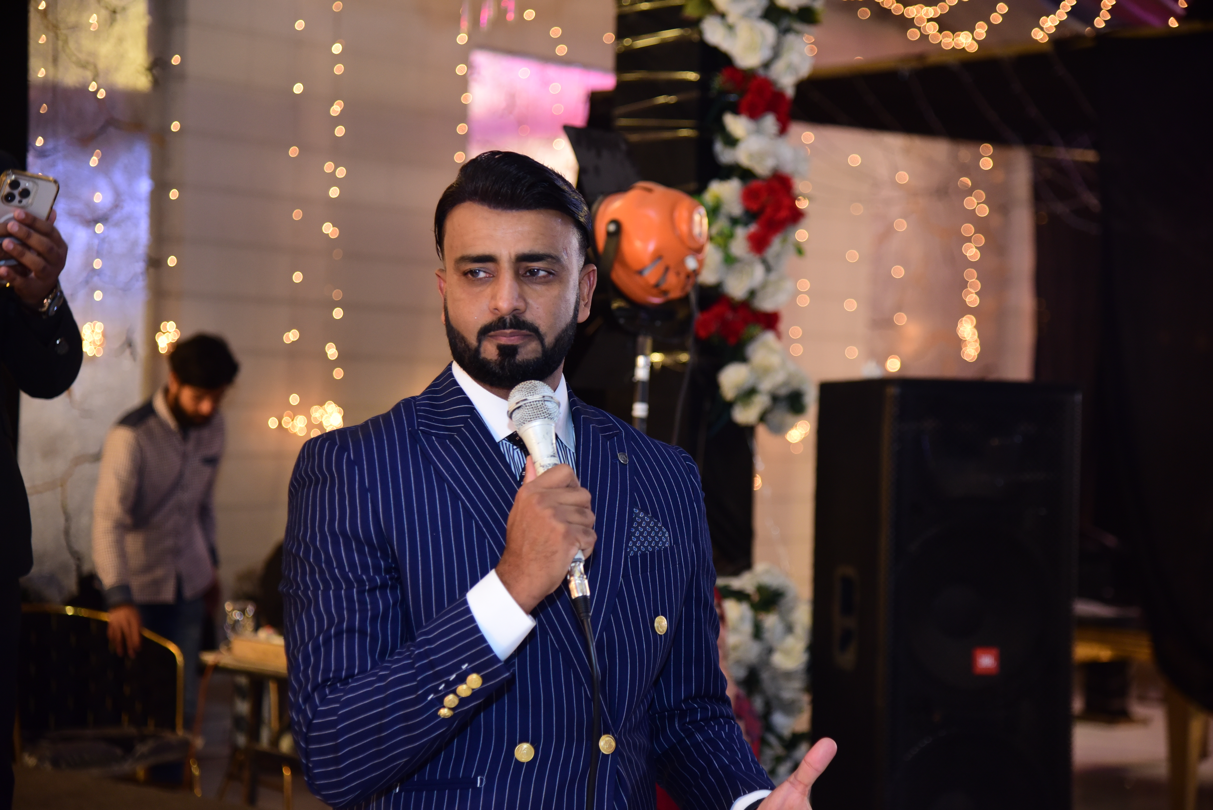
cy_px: 405
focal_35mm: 75
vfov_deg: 18.2
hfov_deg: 27.0
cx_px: 606
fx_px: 2528
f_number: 4
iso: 2000
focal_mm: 75
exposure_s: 1/125
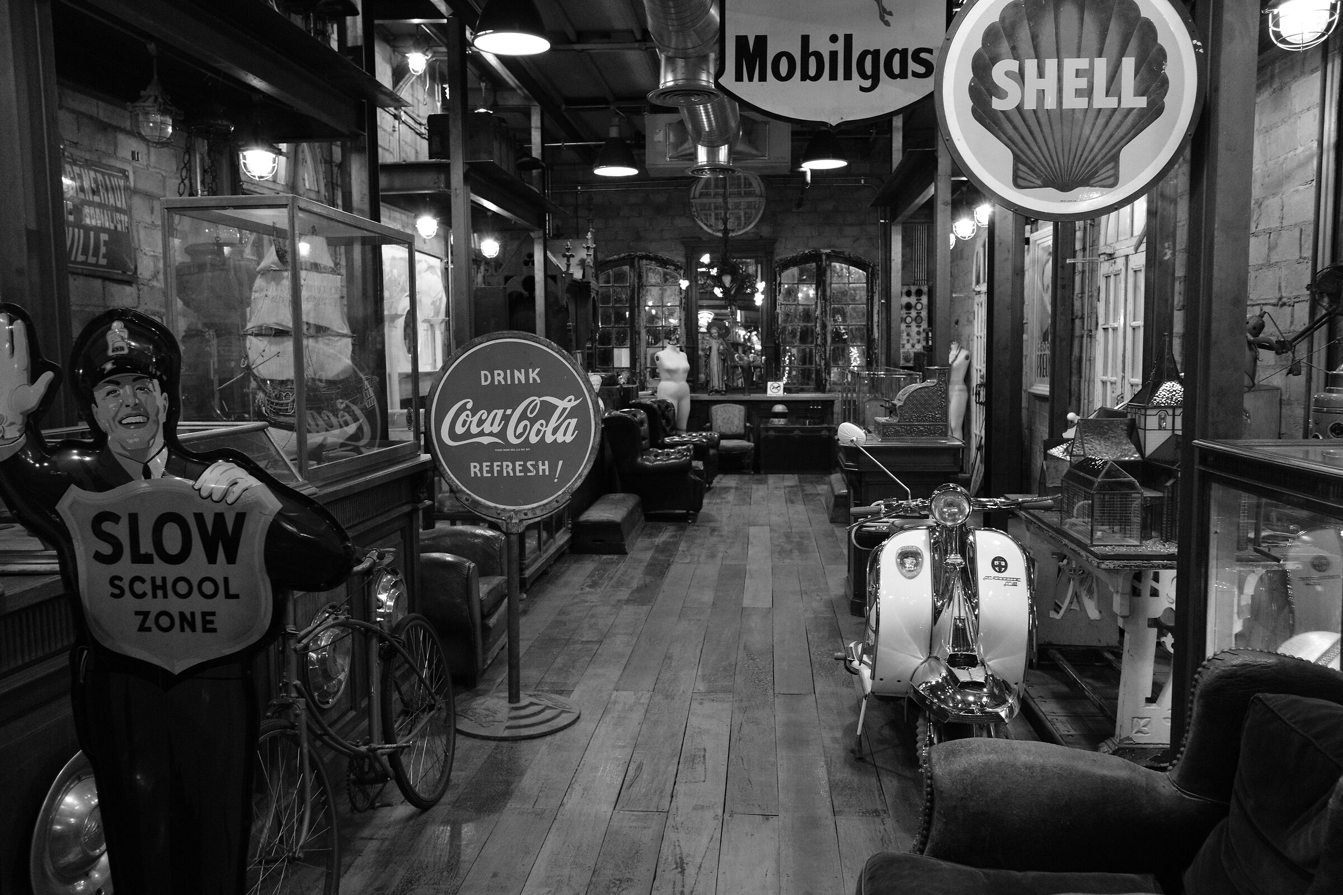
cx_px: 672
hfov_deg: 67.4
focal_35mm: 27
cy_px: 448
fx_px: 1007
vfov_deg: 47.9
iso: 3200
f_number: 2.8
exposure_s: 1/60
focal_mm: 18
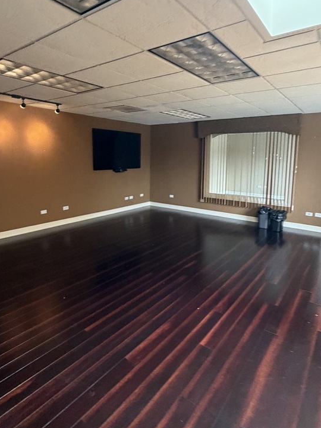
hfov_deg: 63.4
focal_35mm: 21
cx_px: 172
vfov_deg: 78.7
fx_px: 260
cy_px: 191
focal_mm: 2.22
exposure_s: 1/70
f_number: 2.2
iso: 320
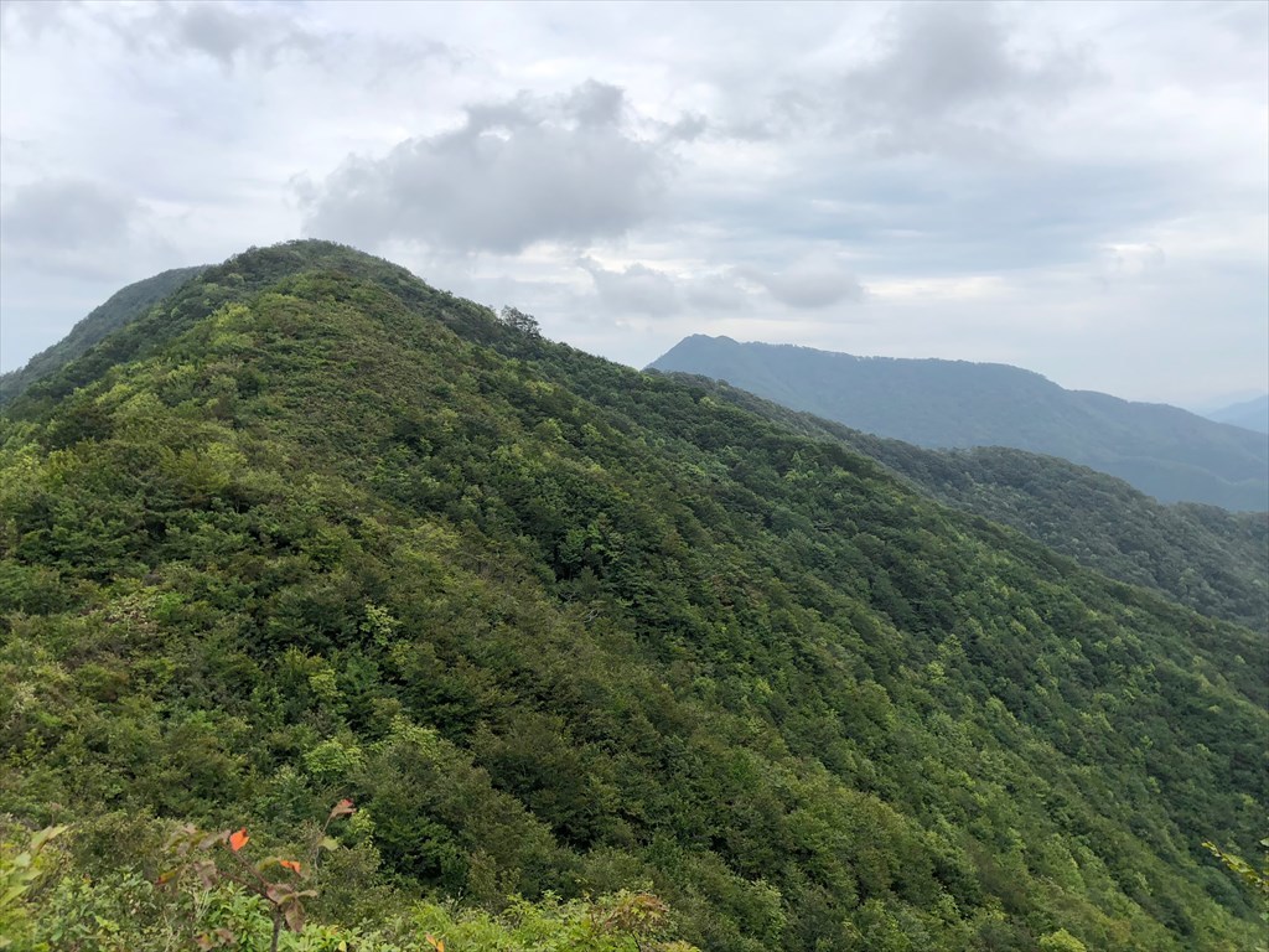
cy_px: 476
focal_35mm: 28
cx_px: 634
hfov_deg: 63.4
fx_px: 1026
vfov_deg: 49.7
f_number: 1.8
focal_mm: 4
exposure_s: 1/1333
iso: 20
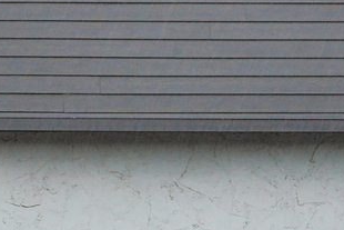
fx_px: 2208
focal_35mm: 231
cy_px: 127
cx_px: -619
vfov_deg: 6.0
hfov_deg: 7.9
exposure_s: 1/40
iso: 200
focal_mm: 35
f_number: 8
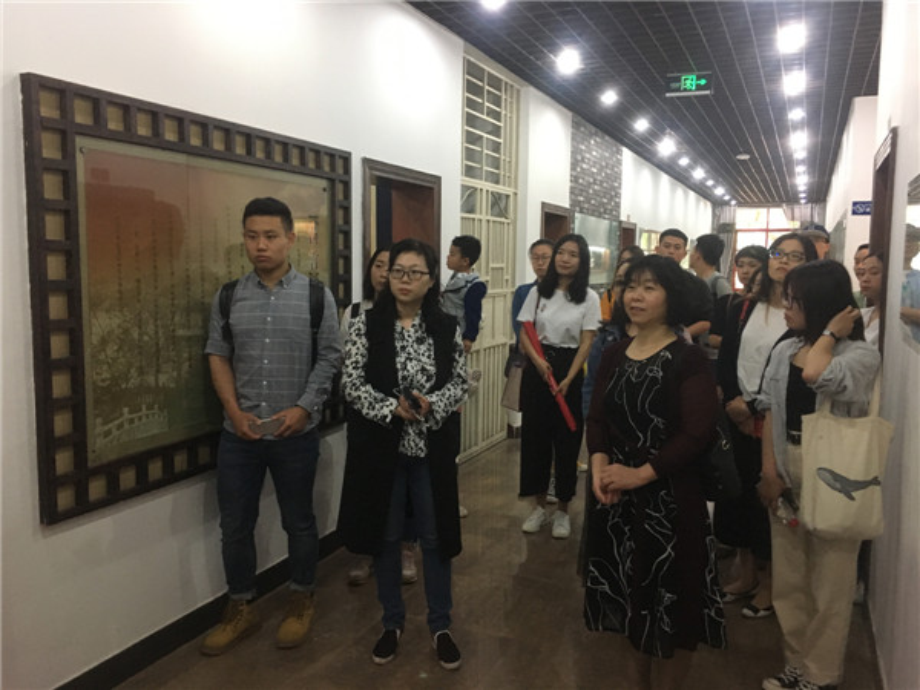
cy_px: 345
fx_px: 771
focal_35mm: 29
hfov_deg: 61.7
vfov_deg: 48.2
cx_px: 460
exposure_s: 1/25
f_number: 2.2
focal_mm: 4.15
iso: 200
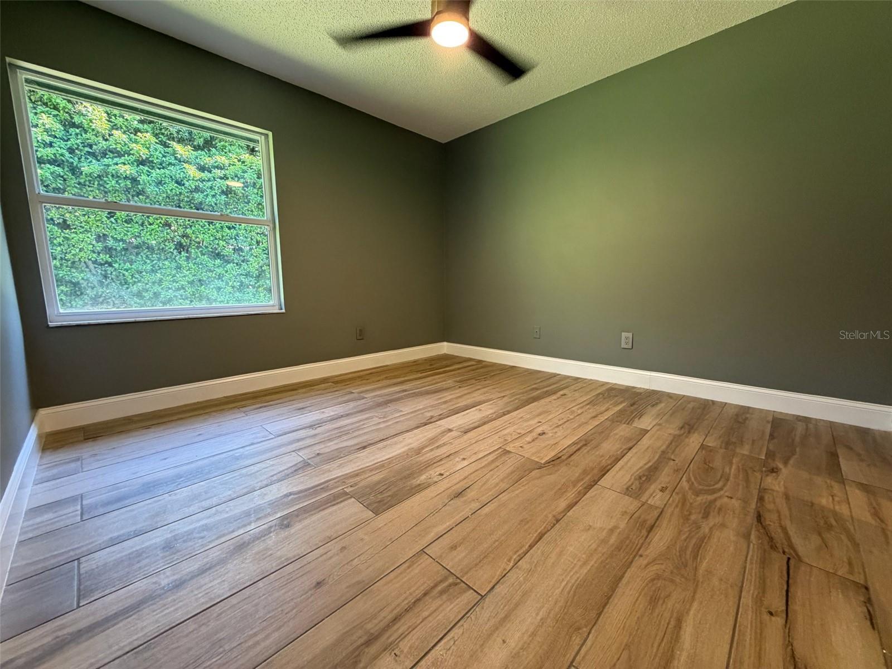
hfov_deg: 102.1
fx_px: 361
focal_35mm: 14
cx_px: 446
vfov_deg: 85.7
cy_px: 334
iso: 250
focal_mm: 2.22
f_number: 2.2
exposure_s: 1/60
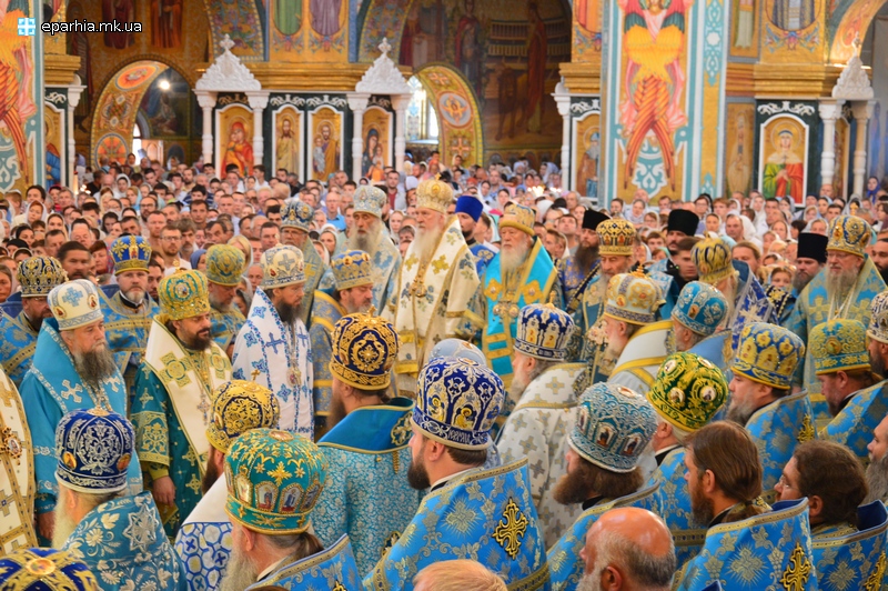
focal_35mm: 60
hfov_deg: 33.4
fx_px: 1479
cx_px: 444
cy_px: 296
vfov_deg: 22.6
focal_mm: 40
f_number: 4.5
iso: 800
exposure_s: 1/10
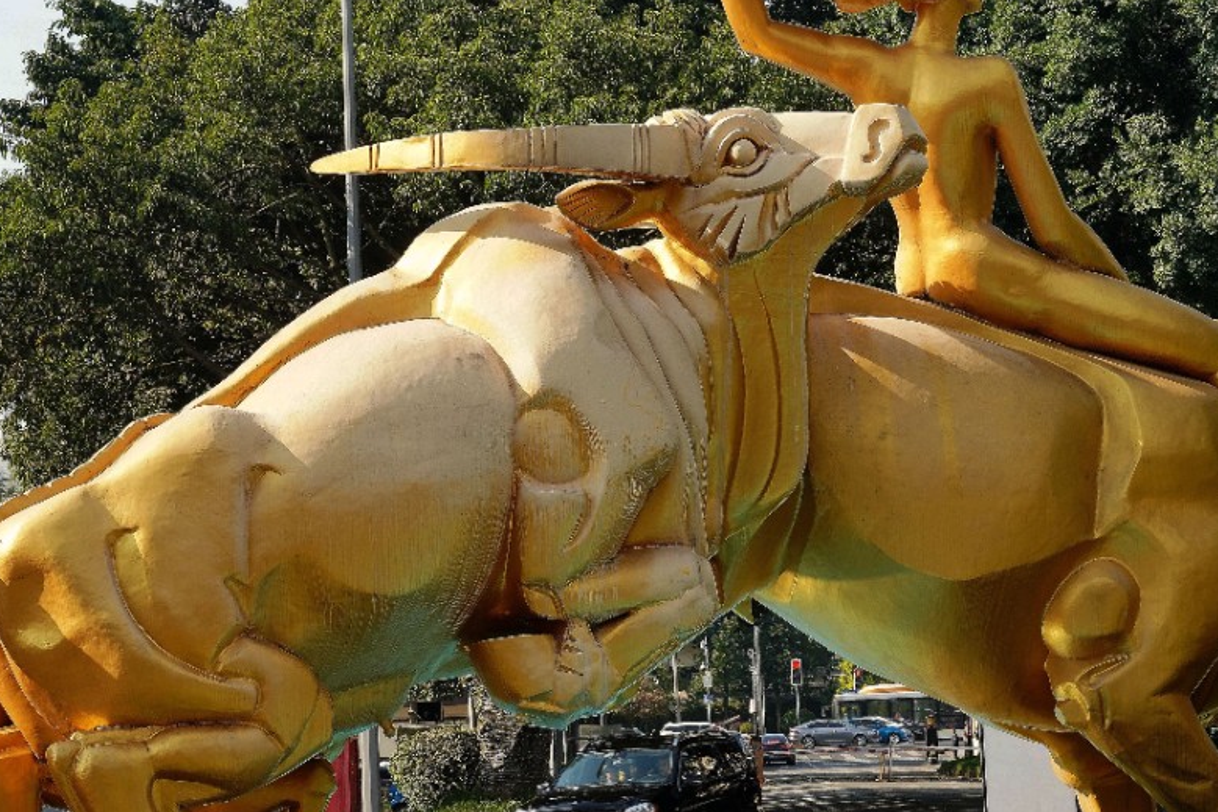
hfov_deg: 17.8
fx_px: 3890
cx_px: 722
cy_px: 592
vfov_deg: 11.9
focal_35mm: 115
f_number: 9
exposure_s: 1/80
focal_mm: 64
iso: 100
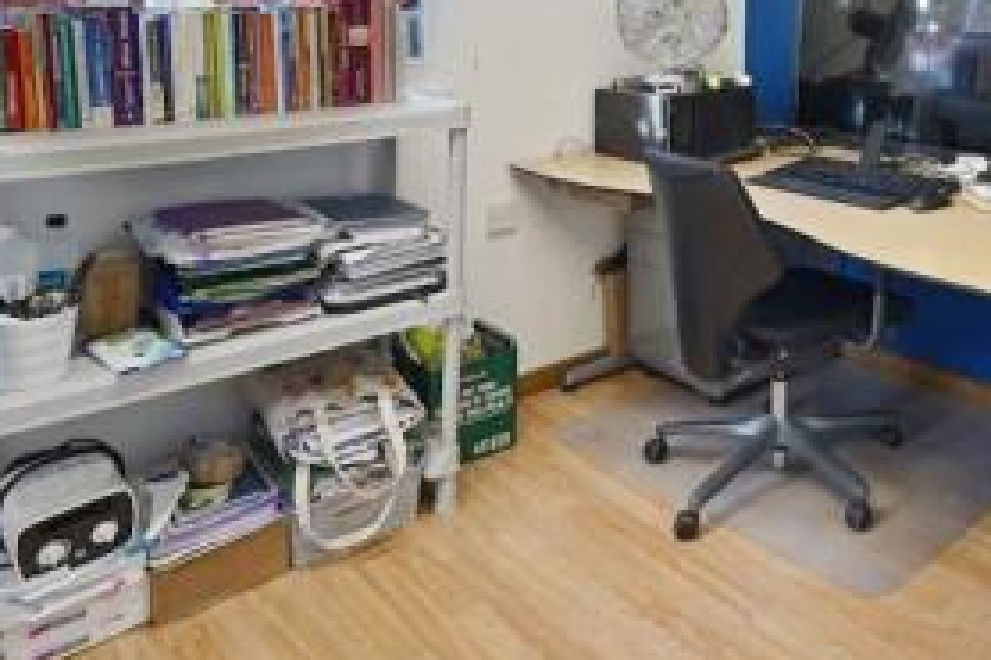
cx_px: 907
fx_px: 908
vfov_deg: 35.9
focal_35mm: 33
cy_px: -5
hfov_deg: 50.3
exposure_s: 1/15
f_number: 8
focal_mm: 14
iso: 400
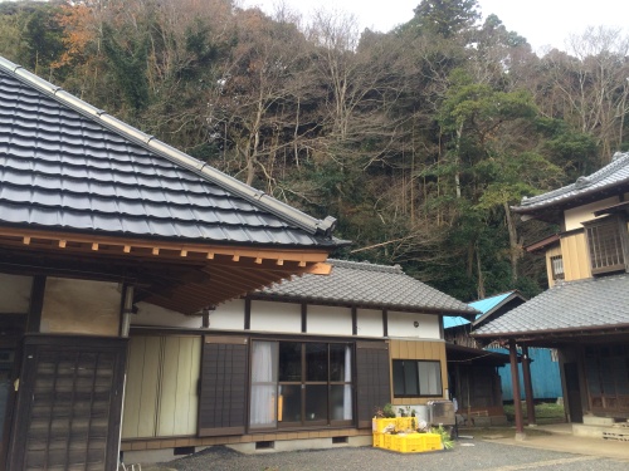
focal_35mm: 30
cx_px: 314
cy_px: 236
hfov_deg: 60.0
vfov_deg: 46.8
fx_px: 545
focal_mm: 4.12
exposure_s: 1/255
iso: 32
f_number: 2.2
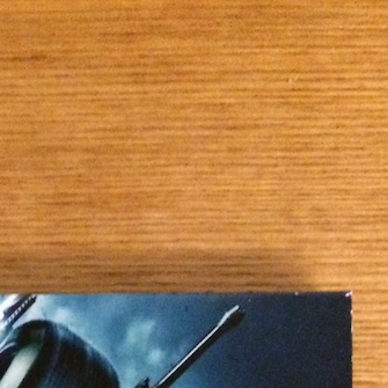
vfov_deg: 18.7
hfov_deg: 20.7
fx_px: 1027
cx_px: 1
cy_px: 591
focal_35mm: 81
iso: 640
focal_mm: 4.12
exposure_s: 1/17
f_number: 2.2
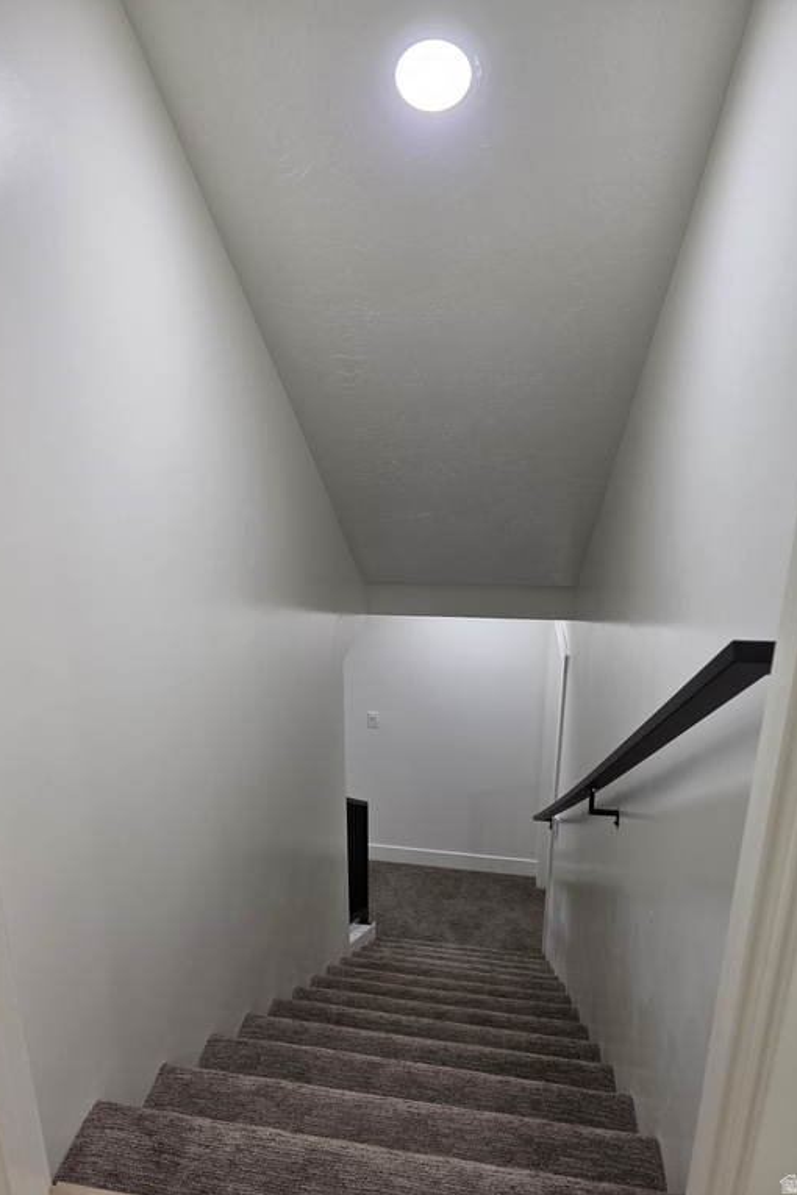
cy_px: 598
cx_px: 355
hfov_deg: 53.0
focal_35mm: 24
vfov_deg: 73.7
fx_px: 797
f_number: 1.7
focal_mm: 6.3
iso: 125
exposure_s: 1/120
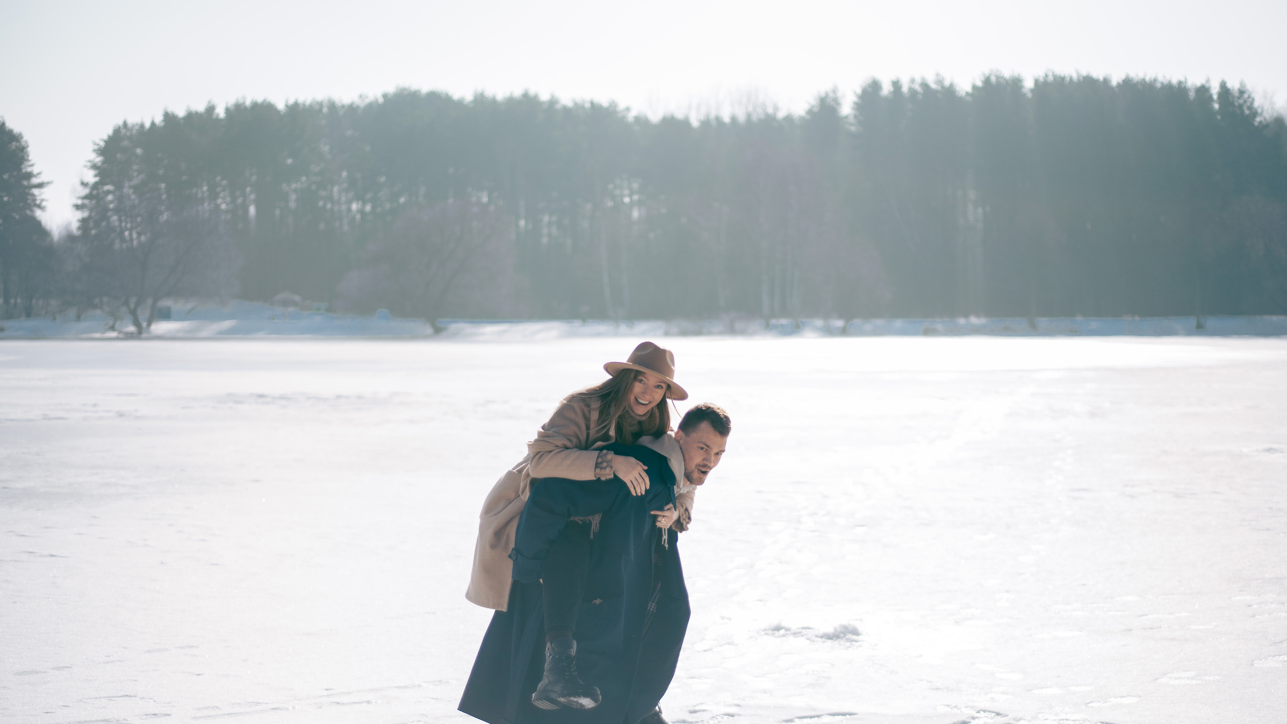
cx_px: 651
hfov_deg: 37.2
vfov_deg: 21.4
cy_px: 446
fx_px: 1911
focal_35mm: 56
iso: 100
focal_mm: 50
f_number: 1.8
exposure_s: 1/4000
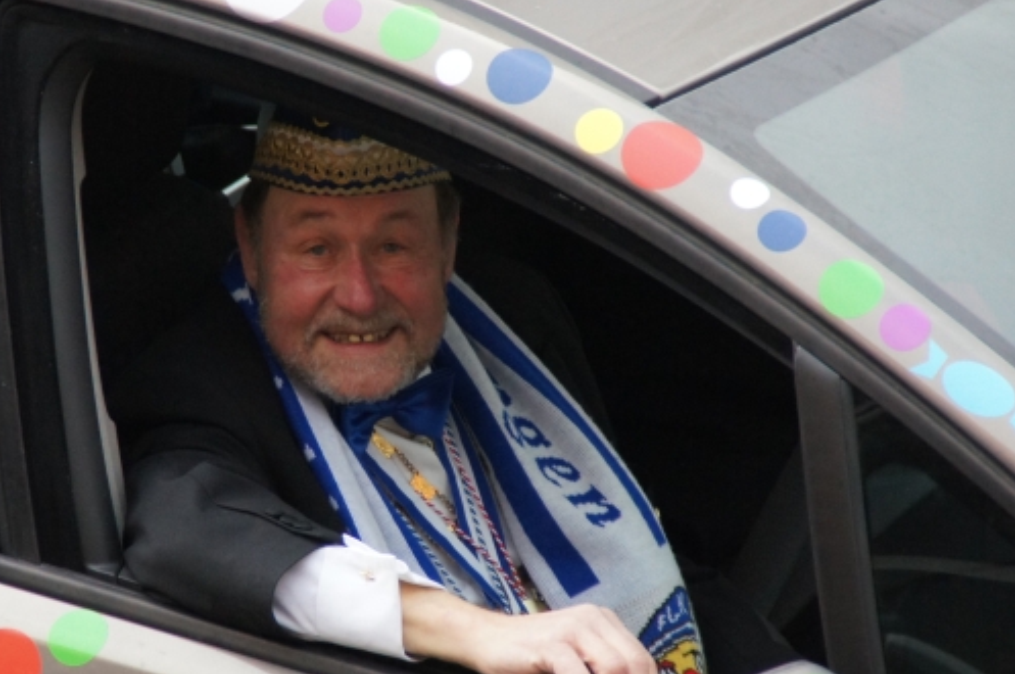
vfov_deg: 2.5
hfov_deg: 3.8
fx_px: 15289
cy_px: 382
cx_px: 357
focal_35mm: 543
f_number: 6.3
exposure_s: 1/250
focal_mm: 200
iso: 1600
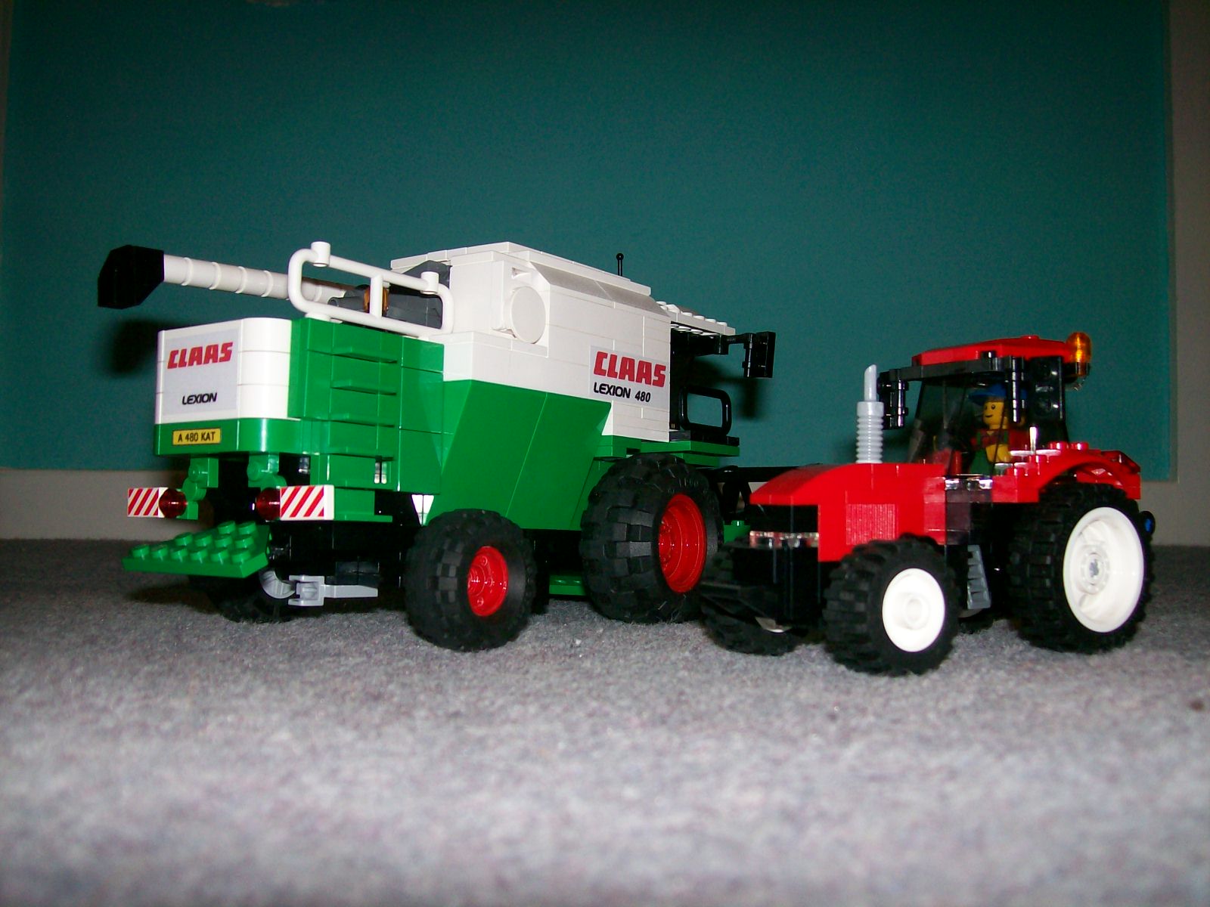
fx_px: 1258
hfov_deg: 51.4
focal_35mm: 36
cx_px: 605
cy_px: 454
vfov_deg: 39.7
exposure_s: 1/64
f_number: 2.7
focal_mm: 6
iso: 80
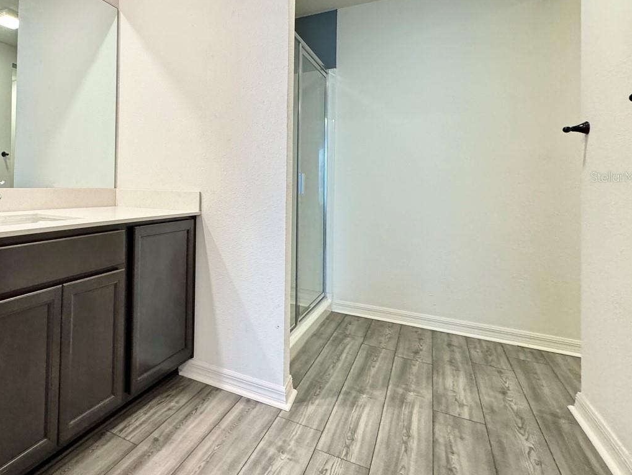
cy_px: 177
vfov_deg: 60.3
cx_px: 153
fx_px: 402
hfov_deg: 70.8
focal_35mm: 22
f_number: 2.2
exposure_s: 1/60
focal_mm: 2.22
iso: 640
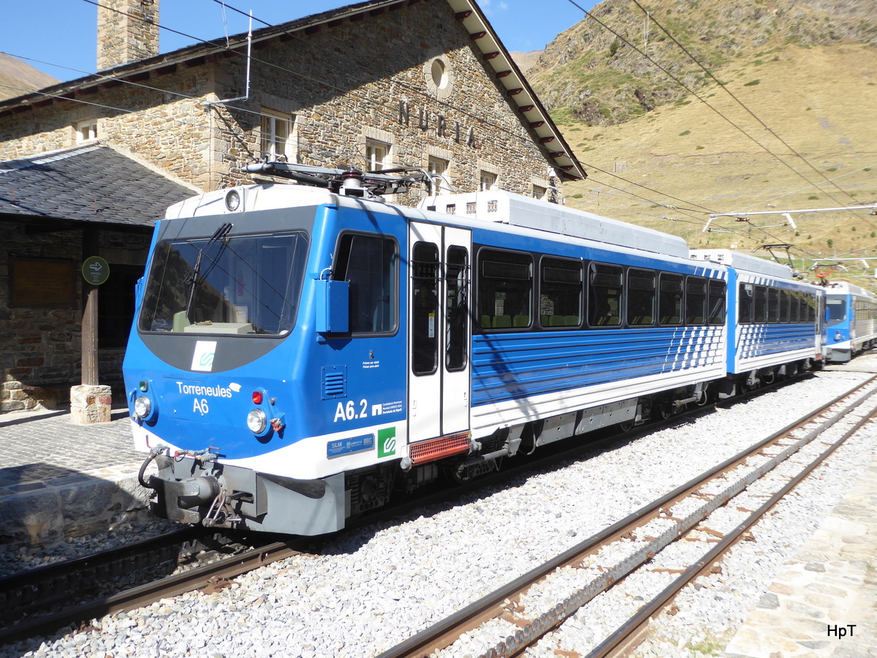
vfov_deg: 44.2
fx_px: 811
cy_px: 329
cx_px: 438
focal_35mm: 32
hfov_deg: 56.8
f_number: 3.5
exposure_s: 1/400
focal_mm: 5.4
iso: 80
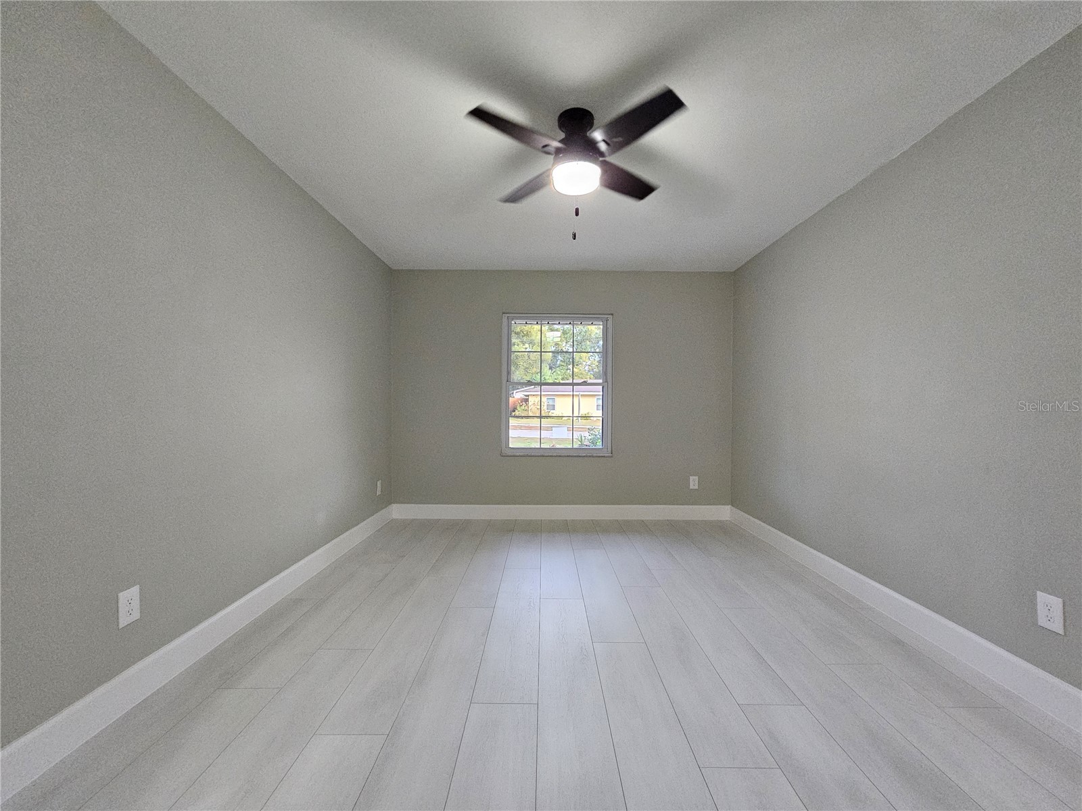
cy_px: 406
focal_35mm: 13
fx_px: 406
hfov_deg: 106.2
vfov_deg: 89.9
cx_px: 541
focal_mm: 2.2
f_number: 2.2
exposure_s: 1/60
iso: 400
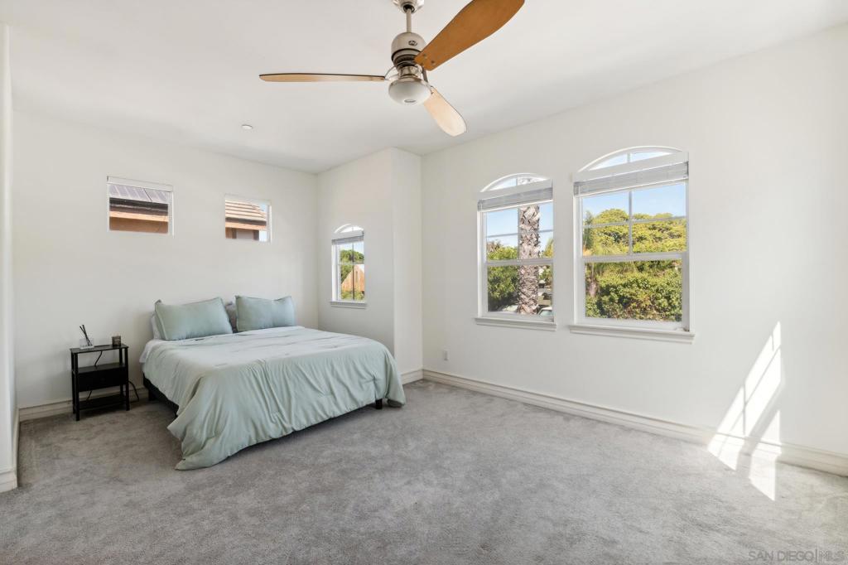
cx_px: 424
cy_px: 282
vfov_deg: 77.3
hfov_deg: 100.4
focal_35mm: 15
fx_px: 353
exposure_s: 1/60
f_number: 10
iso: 500
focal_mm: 15
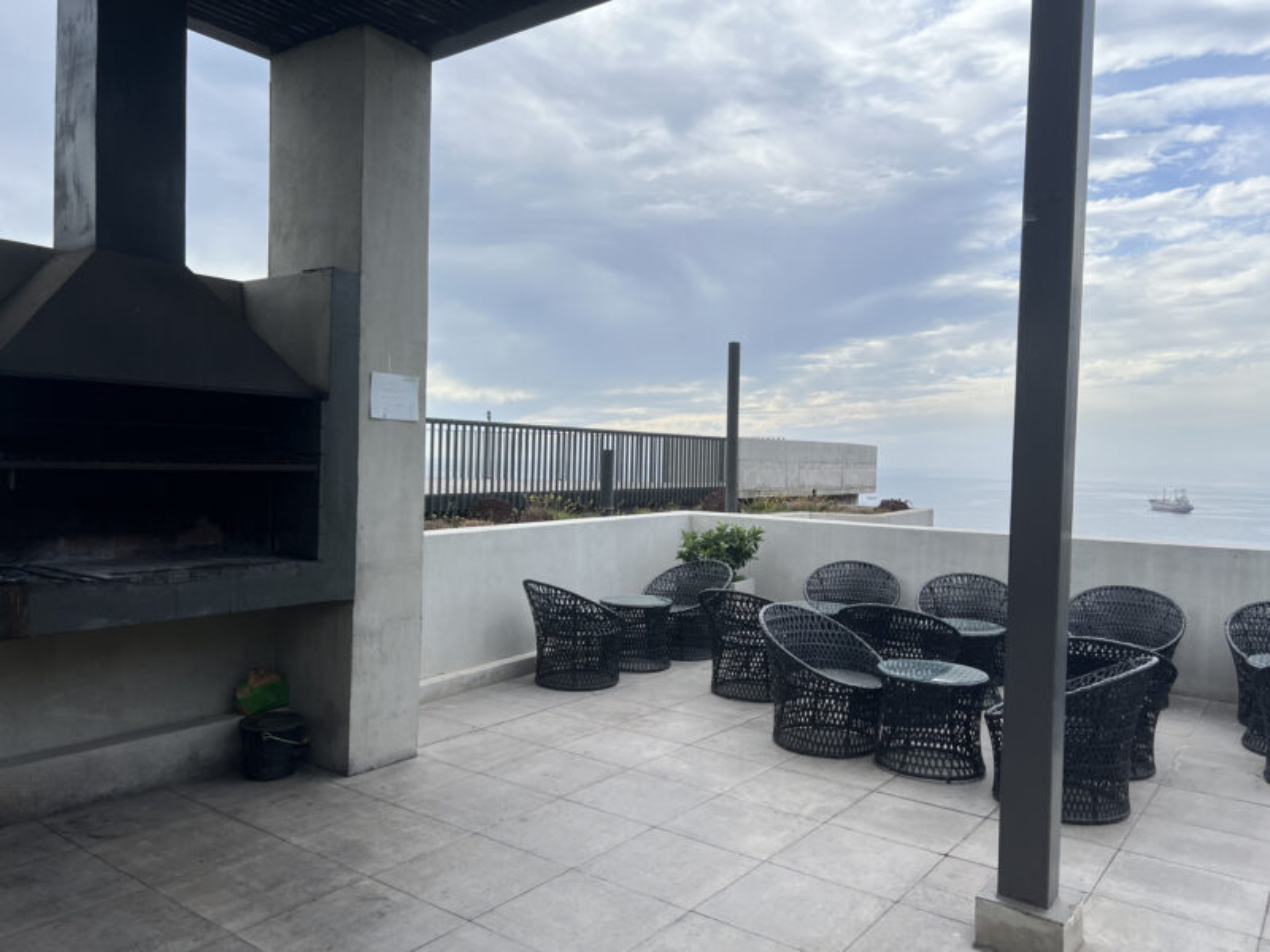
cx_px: 635
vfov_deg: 53.1
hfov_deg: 67.3
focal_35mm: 26
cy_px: 476
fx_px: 954
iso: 50
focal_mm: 5.7
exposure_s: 1/2762
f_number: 1.5
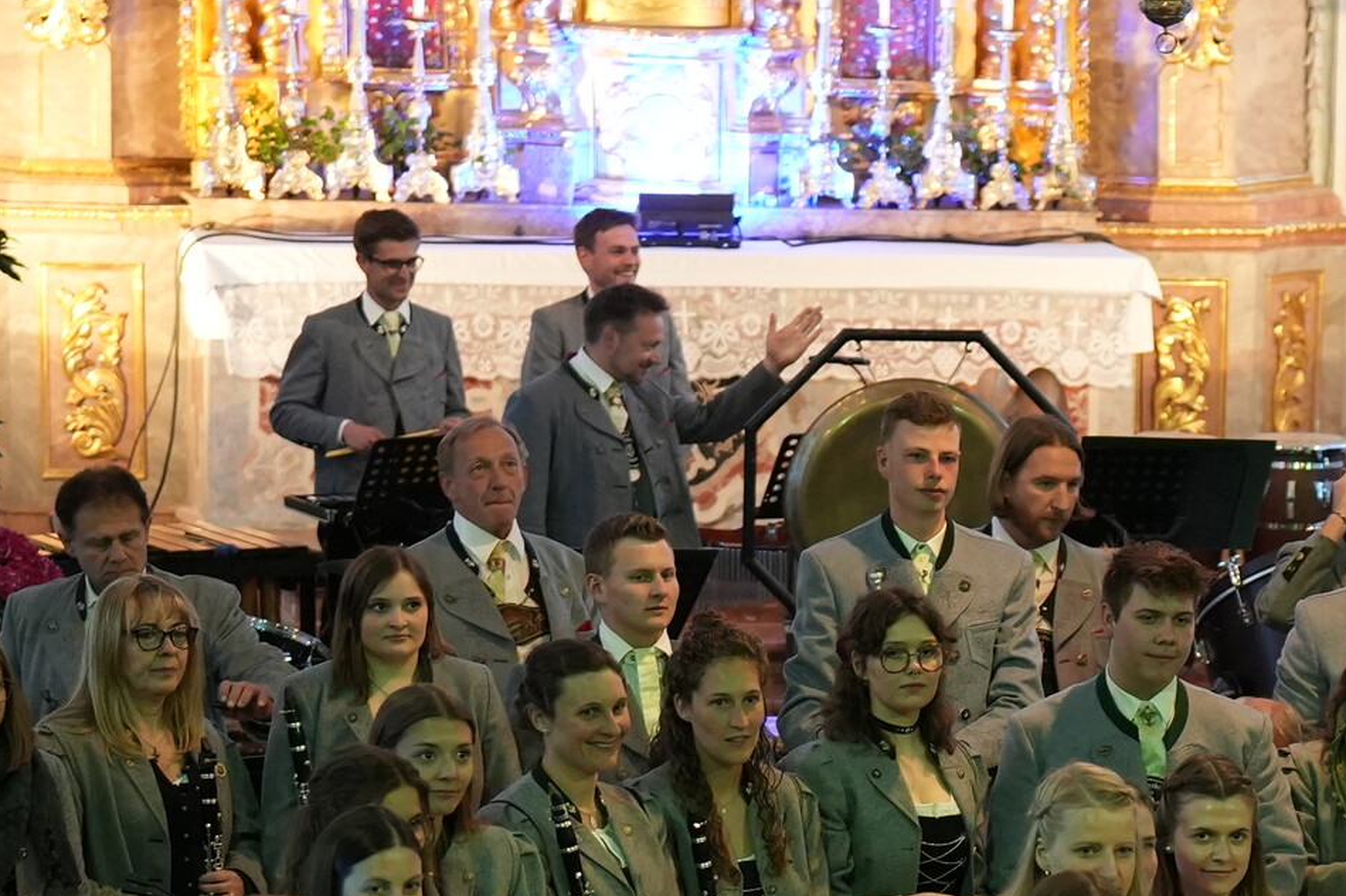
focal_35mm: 177
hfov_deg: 11.4
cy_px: 947
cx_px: 1568
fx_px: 6616
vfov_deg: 7.7
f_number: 2.2
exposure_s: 1/160
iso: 2500
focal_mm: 48
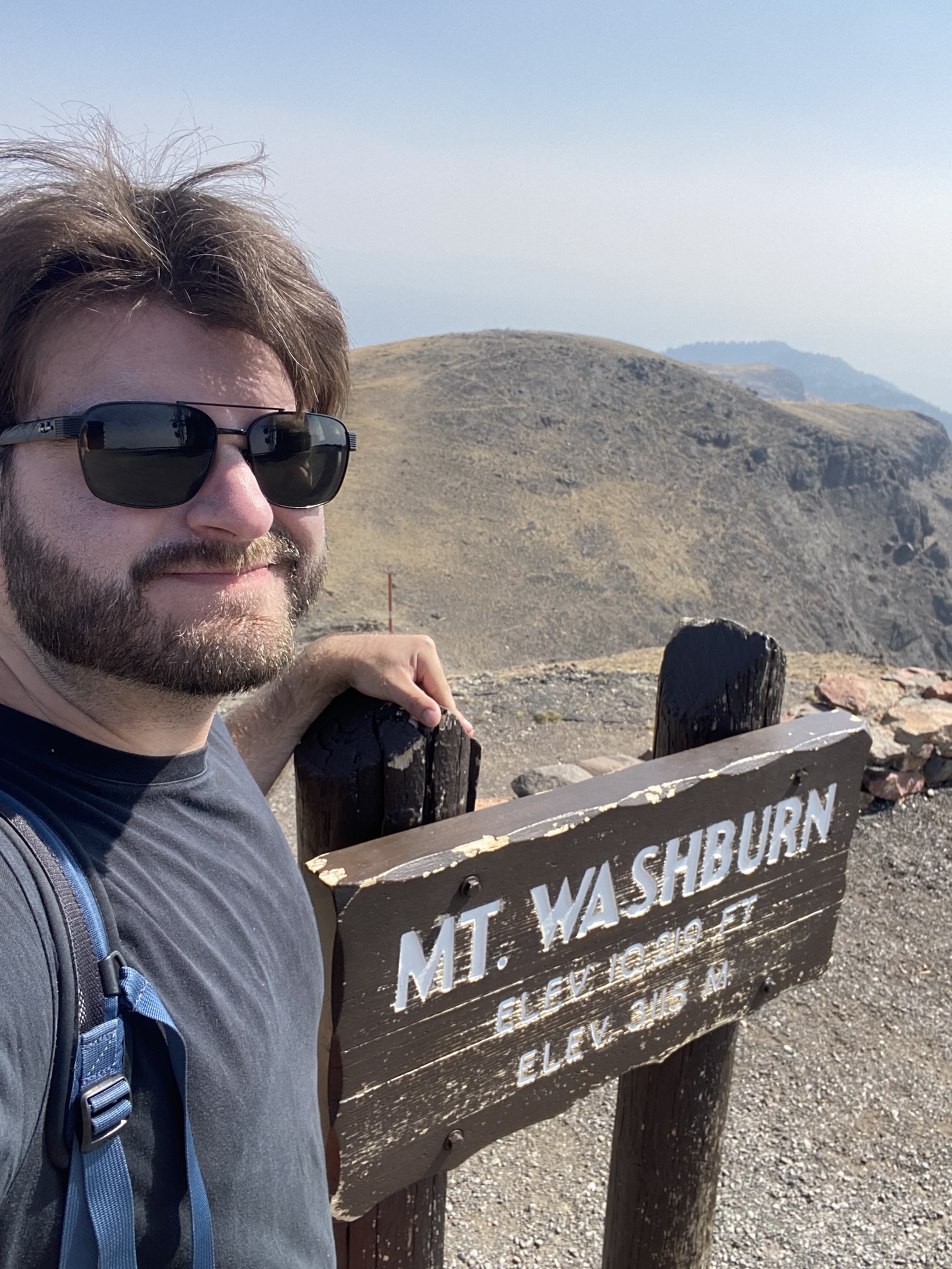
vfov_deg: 60.0
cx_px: 476
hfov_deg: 46.8
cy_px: 634
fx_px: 1100
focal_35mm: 30
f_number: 2.2
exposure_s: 1/413
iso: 25
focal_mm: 2.71
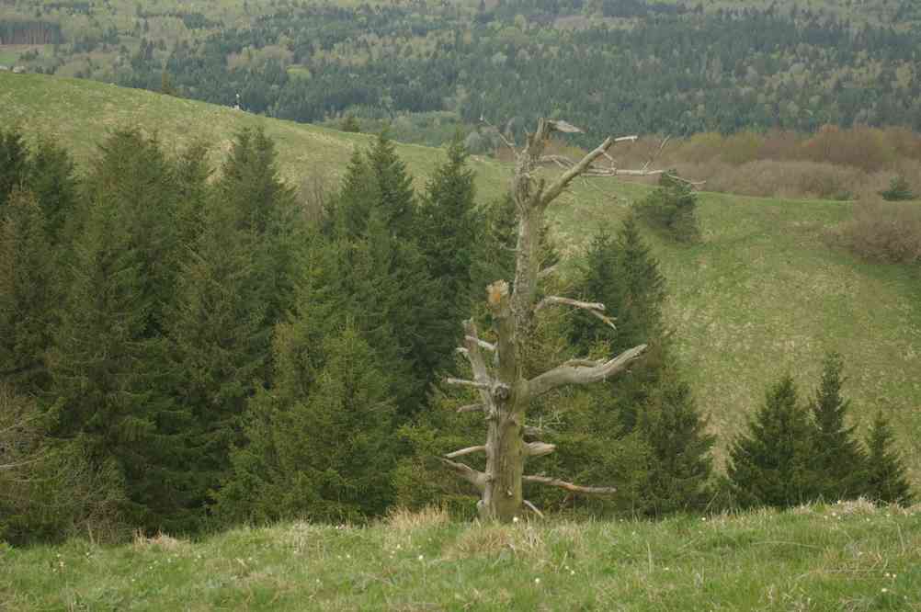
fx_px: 2109
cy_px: 306
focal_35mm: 82
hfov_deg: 24.6
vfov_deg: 16.5
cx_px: 460
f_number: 6.7
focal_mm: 55
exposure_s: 1/125
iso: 100
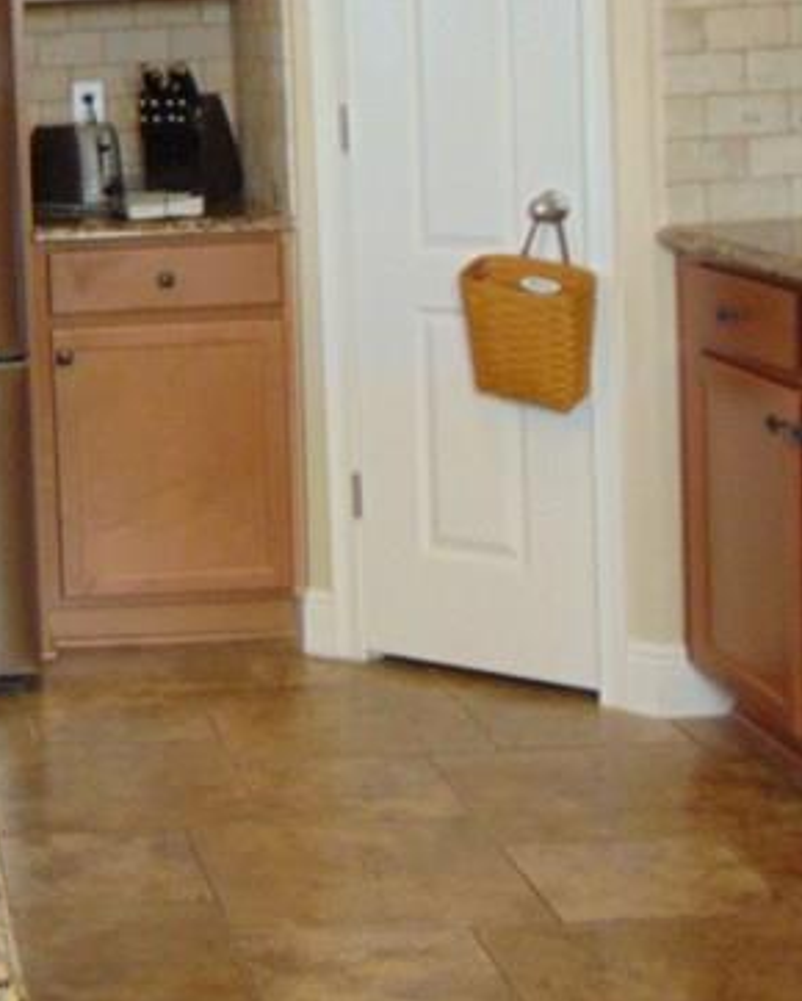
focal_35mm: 69
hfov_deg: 21.3
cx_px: -36
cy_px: 342
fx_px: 2046
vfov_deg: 27.4
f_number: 3
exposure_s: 1/30
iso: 250
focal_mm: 4.5
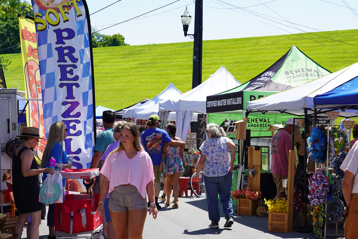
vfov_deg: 16.4
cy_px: 161
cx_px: 196
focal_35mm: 83
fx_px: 826
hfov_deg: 24.5
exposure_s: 1/125
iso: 100
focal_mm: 59
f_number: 9
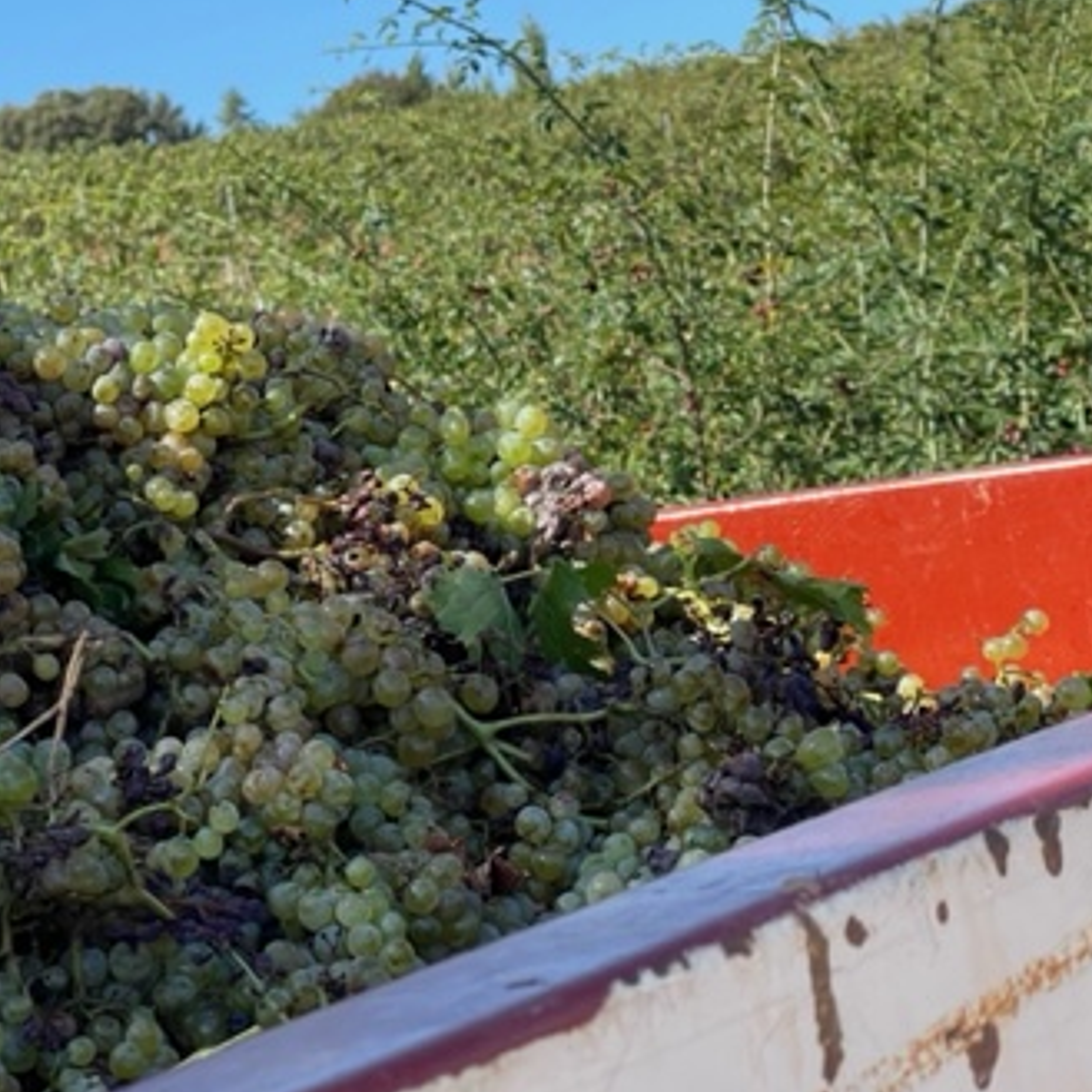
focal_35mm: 110
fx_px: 3926
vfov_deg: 15.8
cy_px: 305
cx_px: 315
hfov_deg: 15.8
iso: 20
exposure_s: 1/686
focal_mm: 7.5
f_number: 2.2
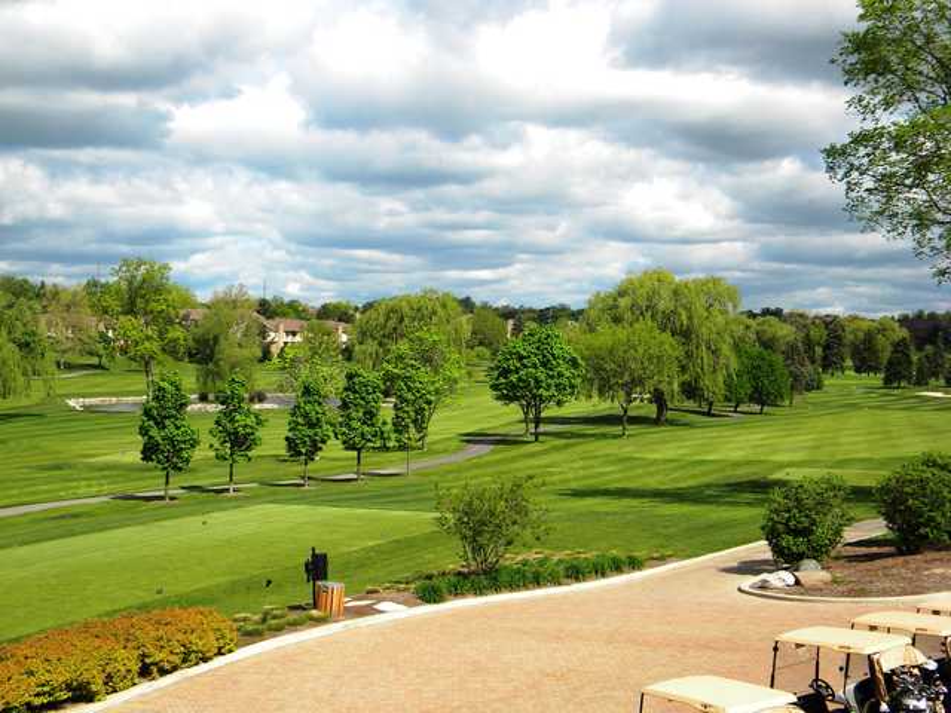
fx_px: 1291
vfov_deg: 30.9
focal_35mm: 47
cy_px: 356
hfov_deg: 40.4
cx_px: 476
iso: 80
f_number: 3.9
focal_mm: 8.6
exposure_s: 1/636
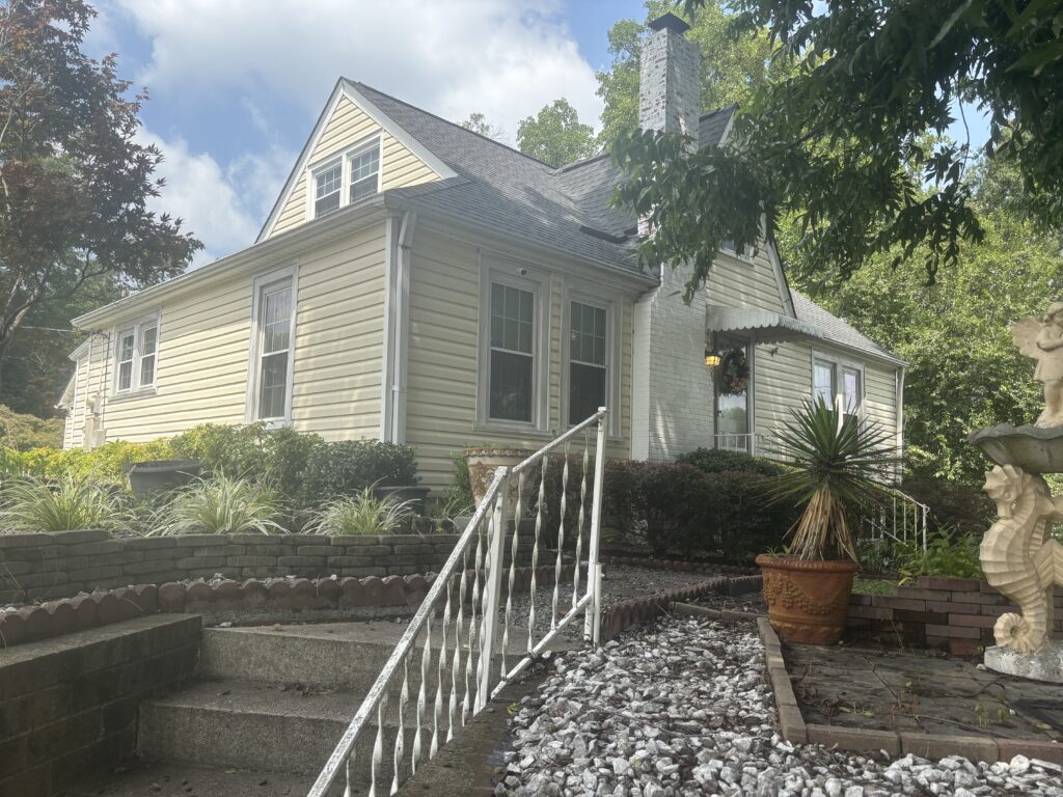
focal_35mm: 26
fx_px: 798
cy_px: 398
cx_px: 532
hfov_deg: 67.3
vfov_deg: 53.1
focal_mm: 5.96
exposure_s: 1/1362
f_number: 1.6
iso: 50
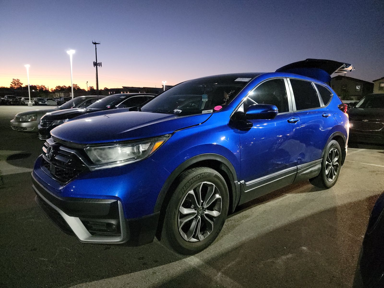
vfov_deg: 56.8
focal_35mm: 24
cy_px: 144
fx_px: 266
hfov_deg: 71.6
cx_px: 192
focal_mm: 6.7
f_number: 1.8
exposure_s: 1/59
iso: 4500
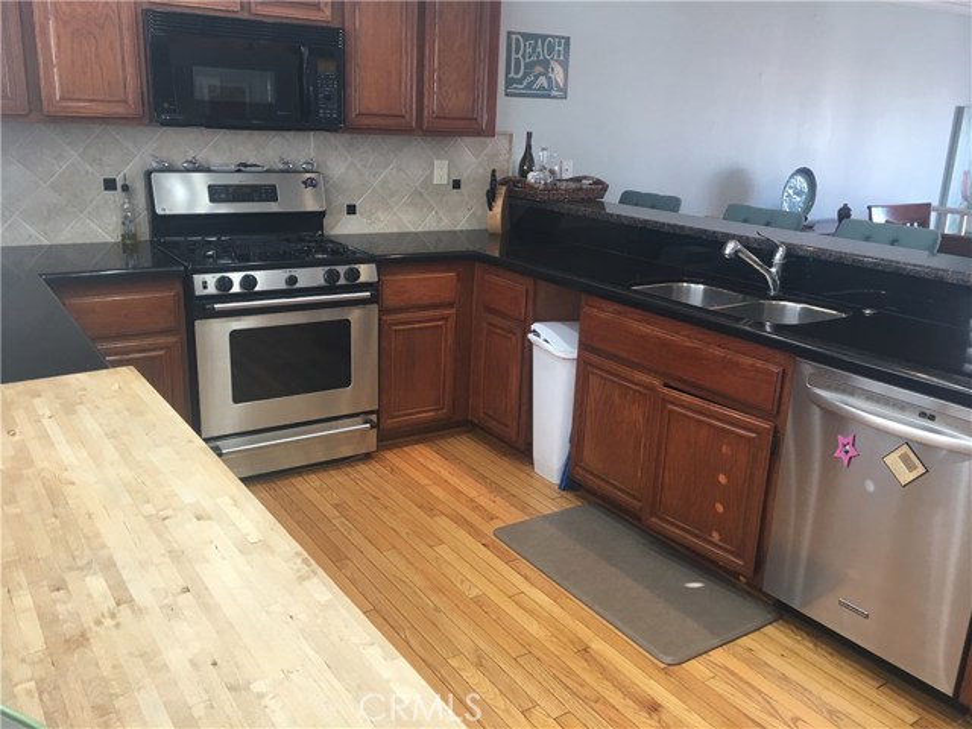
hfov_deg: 61.7
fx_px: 814
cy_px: 364
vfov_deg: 48.2
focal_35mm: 29
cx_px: 486
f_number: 2.2
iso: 32
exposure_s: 1/15
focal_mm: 4.15
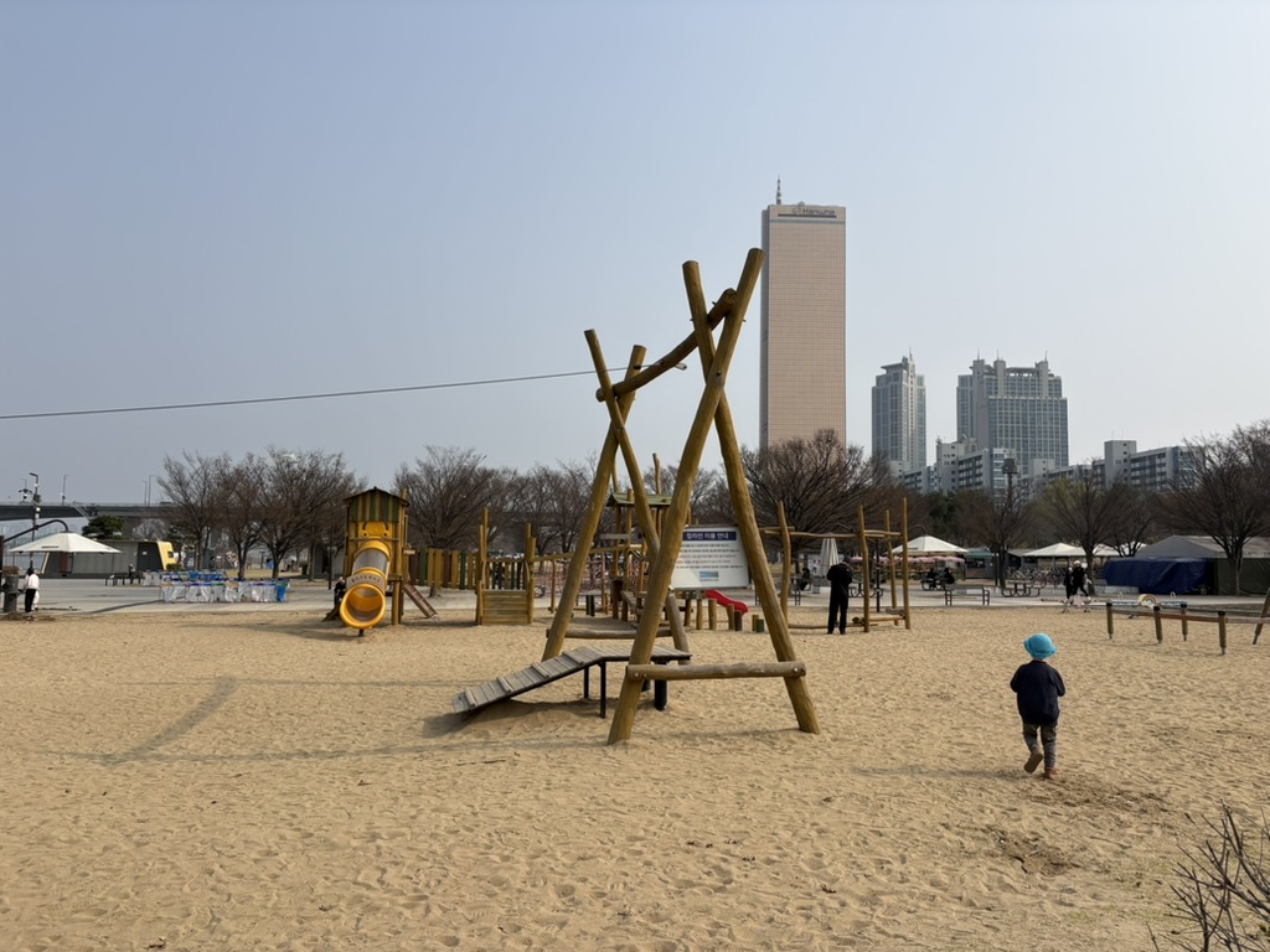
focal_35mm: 26
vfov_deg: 53.1
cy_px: 476
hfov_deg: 67.3
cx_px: 635
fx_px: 954
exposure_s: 1/6329
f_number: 1.6
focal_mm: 5.96
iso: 50
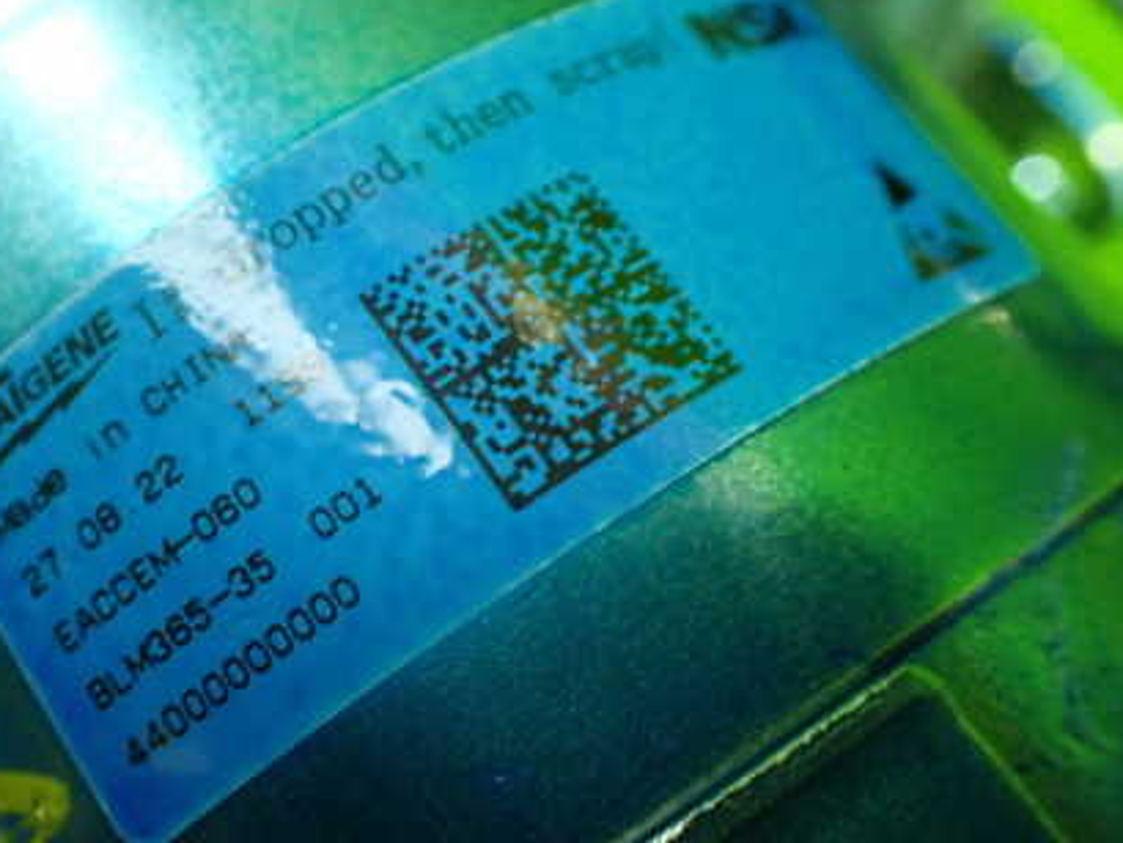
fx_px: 1428
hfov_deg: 42.5
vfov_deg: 32.9
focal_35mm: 44
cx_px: 393
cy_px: 450
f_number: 2.3
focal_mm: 5.4
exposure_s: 1/30
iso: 1000
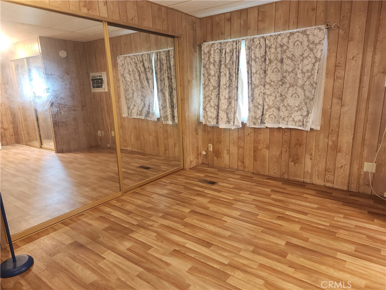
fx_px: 256
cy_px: 145
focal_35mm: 23
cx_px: 193
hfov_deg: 73.9
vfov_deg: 58.9
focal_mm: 6.4
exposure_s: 1/12
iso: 125
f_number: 1.8
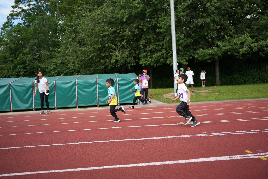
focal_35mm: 31
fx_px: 234
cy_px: 90
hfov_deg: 59.7
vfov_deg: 41.8
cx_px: 134
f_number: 2.8
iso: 400
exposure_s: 1/3200
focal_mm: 31.4
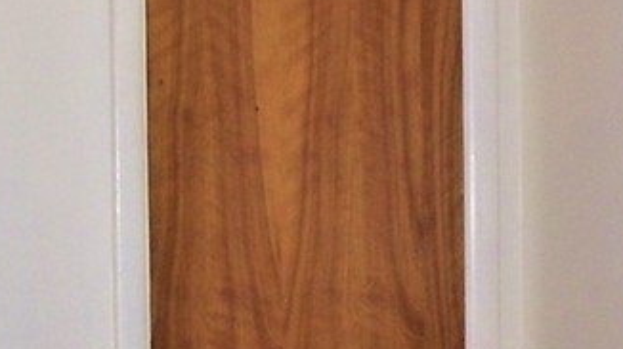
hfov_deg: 17.4
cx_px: 345
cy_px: 358
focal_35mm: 123
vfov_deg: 9.8
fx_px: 2031
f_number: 2.7
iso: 80
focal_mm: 6
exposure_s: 1/60
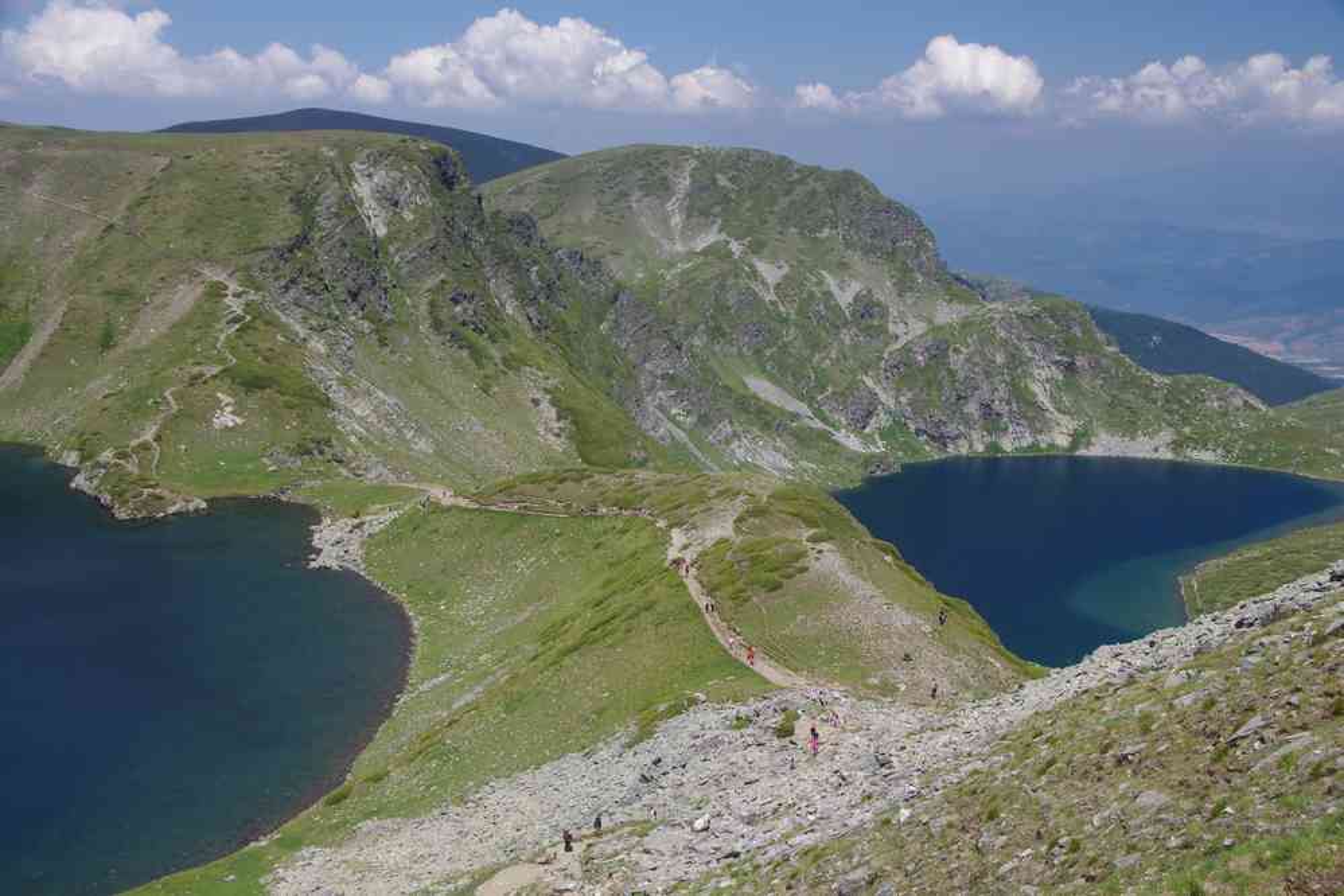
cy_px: 448
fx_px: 1605
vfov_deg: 31.2
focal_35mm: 43
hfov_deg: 45.4
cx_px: 672
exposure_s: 1/100
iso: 200
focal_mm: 29.4
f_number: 11
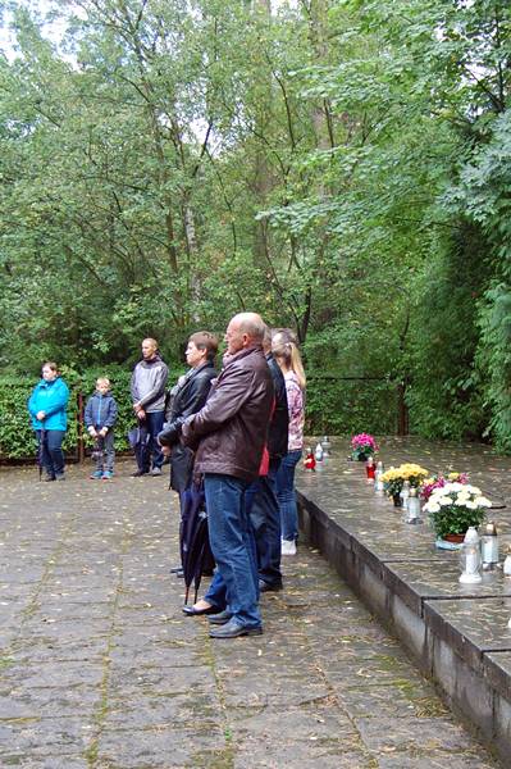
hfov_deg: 36.8
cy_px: 384
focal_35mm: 36
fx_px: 768
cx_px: 256
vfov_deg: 53.2
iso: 400
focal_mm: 24
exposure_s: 1/125
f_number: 5.6
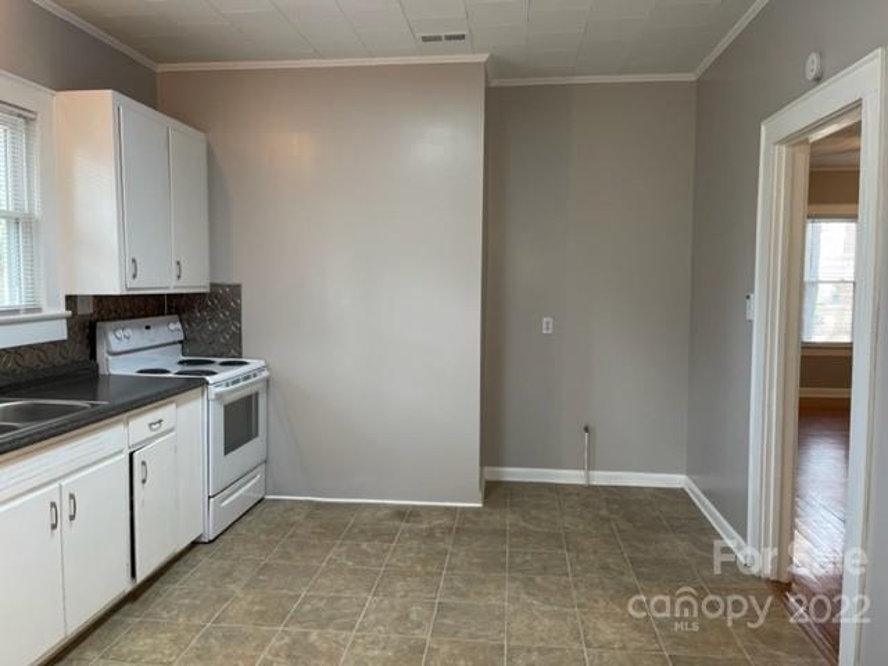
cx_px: 444
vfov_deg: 53.1
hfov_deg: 67.3
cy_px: 333
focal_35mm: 26
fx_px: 667
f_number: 1.6
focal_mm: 5.1
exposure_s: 1/60
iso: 80
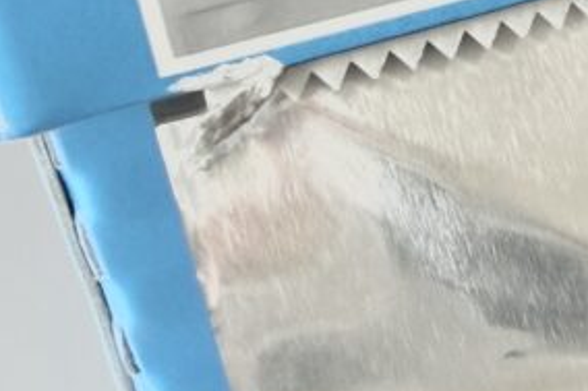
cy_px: -87
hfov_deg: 18.0
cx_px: 1058
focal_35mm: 90
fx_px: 1469
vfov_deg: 14.6
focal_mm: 2.22
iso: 250
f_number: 2.2
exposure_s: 1/100
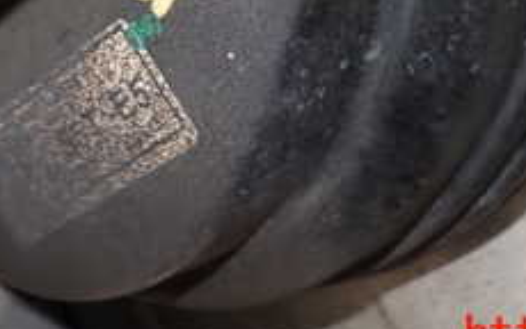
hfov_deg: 29.7
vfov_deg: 17.2
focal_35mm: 69
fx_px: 990
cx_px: 295
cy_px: -149
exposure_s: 1/30
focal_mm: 4.5
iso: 100
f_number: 5.6
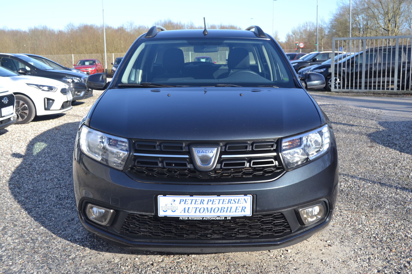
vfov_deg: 34.2
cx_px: 206
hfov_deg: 49.6
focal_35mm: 39
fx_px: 446
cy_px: 137
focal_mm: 26
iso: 100
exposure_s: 1/200
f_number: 7.1
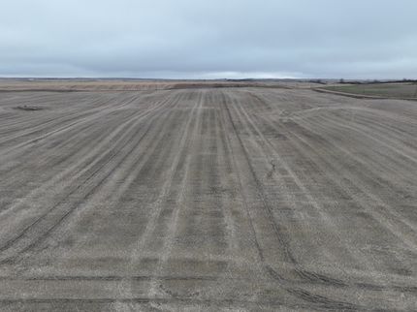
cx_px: 208
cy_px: 156
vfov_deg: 56.8
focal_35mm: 24
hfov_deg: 71.6
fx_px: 289
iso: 130
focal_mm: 12.29
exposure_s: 1/320
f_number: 2.8
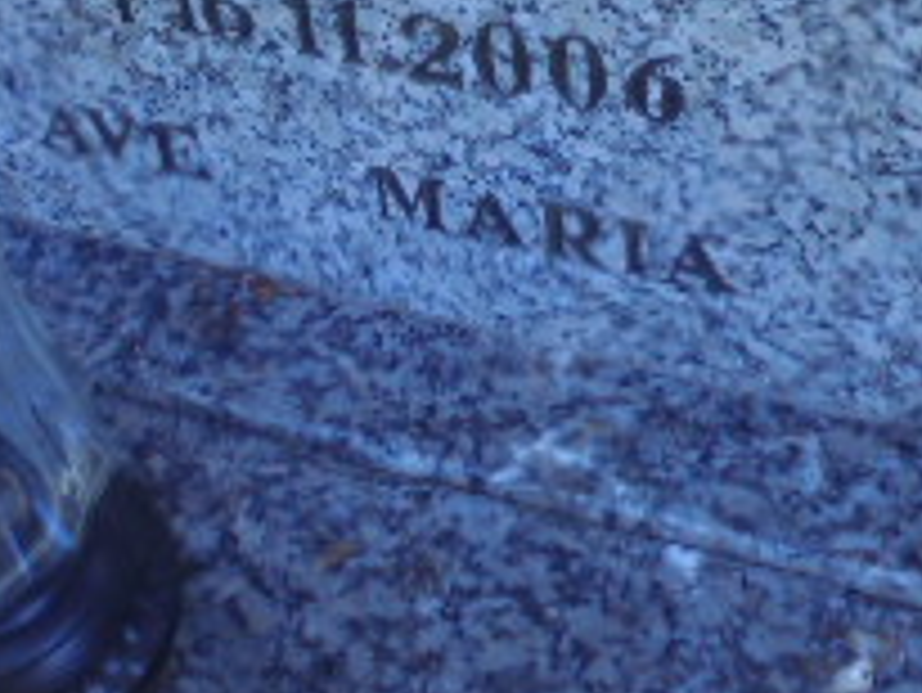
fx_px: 2159
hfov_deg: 24.1
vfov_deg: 17.1
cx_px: 445
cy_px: -225
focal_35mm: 81
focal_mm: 4.6
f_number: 3.5
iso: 100
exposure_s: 1/100
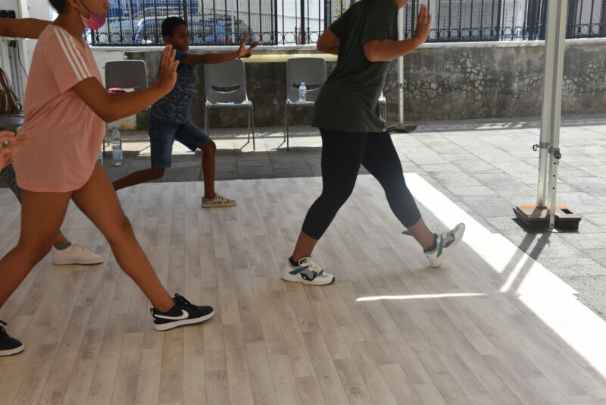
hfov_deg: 38.9
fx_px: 859
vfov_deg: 26.5
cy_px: 202
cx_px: 303
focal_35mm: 51
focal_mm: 34
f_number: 8
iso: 250
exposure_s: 1/250
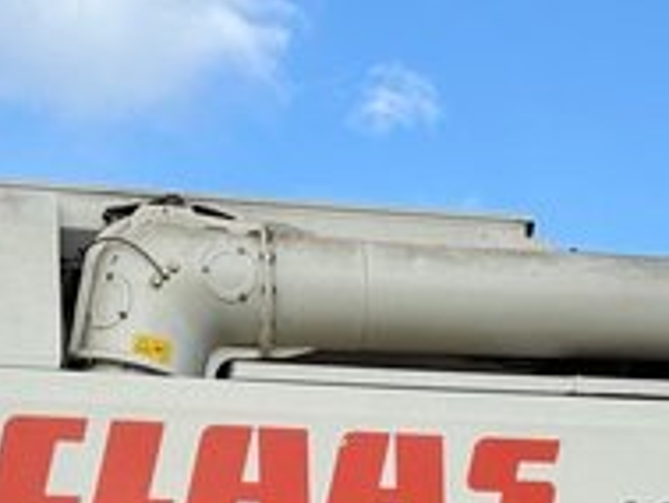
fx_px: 1837
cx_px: 471
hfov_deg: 20.5
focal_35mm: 95
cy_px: 912
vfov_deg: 13.8
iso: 80
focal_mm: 6.76
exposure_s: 1/1585
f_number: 1.78
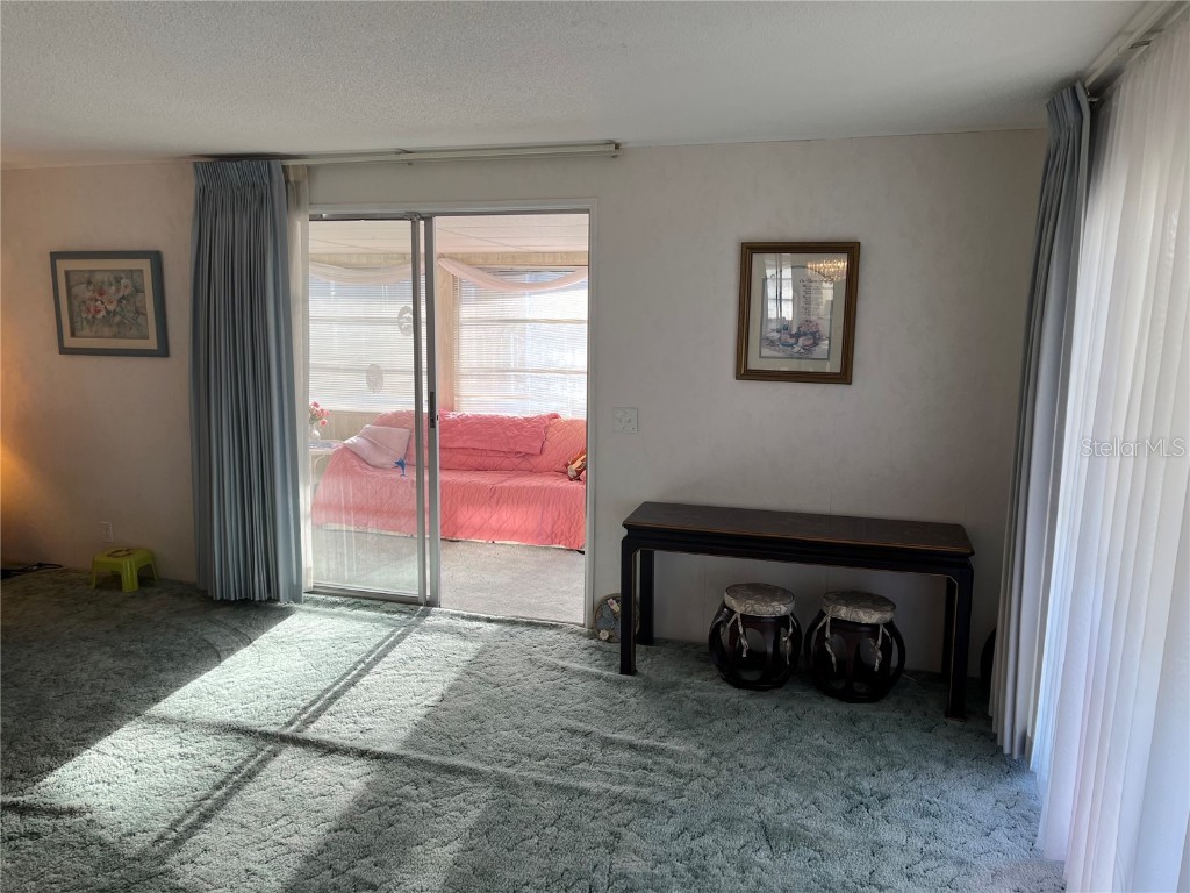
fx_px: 894
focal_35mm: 26
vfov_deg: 53.1
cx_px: 595
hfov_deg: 67.3
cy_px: 446
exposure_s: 1/175
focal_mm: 5.1
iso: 40
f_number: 1.6
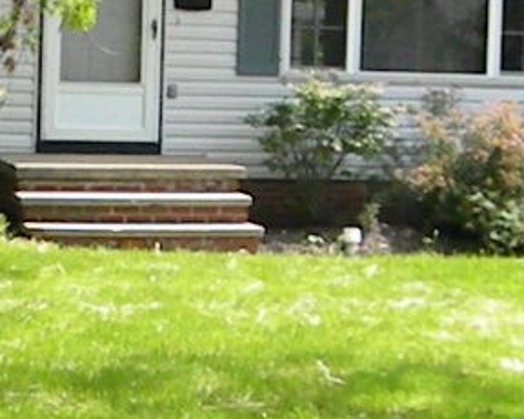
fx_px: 2154
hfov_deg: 13.8
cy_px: 257
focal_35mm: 139
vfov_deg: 11.1
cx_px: 73
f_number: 7.6
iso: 720
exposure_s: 1/615
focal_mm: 7.3
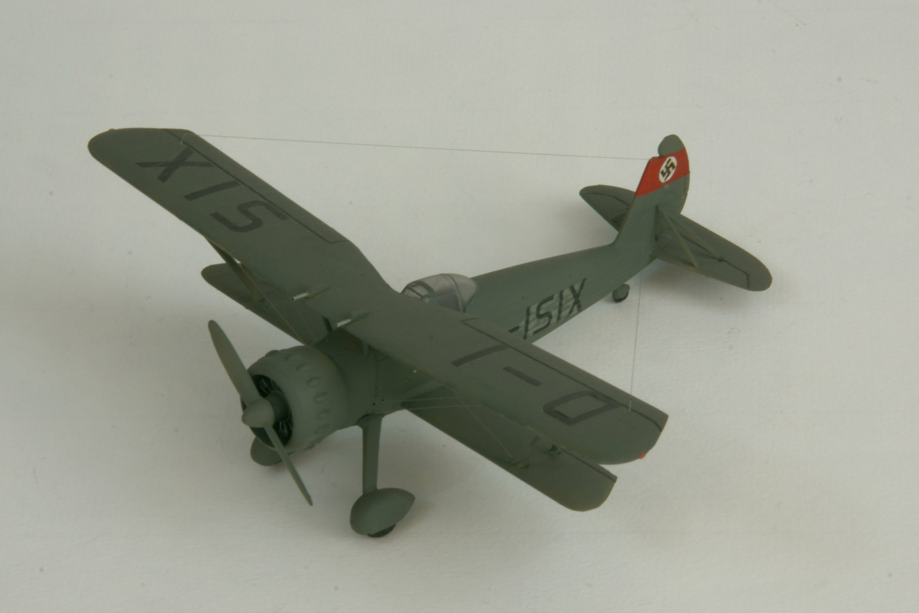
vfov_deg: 7.0
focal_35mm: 195
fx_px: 4978
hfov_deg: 10.5
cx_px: 443
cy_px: 312
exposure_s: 1
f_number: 36
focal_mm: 120
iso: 80
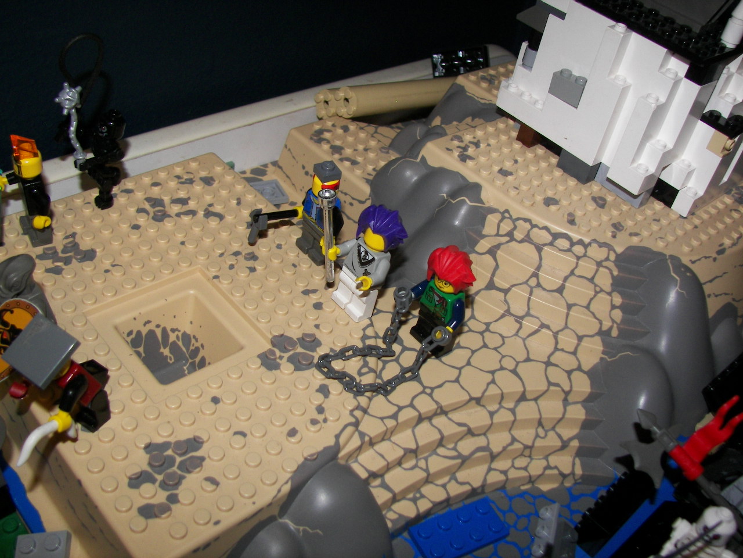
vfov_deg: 39.7
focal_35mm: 36
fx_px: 773
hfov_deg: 51.4
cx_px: 372
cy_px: 279
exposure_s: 1/30
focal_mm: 6.1
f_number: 2.8
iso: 100
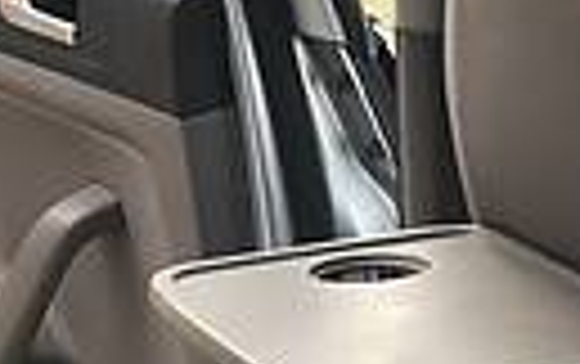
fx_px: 2912
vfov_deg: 6.7
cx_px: 360
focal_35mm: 184
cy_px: 939
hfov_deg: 11.4
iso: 25
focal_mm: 4
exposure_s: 1/50
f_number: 1.8
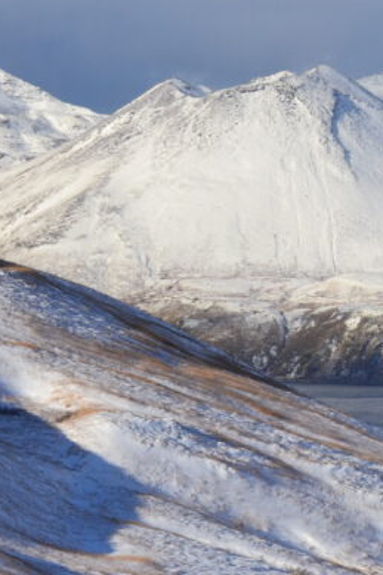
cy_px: 193
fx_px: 3471
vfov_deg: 9.5
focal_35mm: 217
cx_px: 676
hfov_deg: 6.2
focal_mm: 55
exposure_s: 1/500
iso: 250
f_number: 11
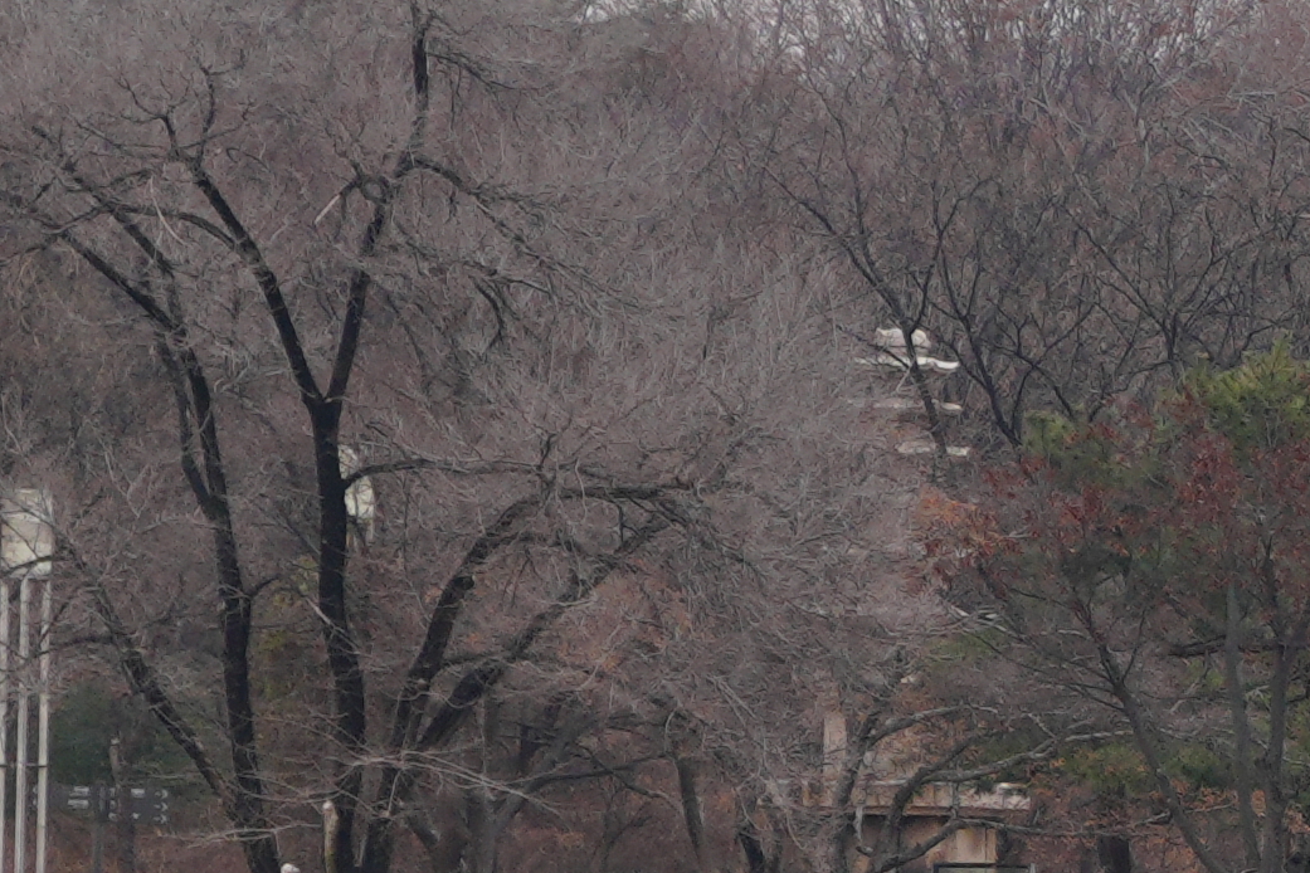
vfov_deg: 3.1
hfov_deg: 4.5
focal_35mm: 446
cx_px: 3083
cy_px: 507
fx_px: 16228
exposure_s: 1/80
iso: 200
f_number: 4
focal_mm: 50
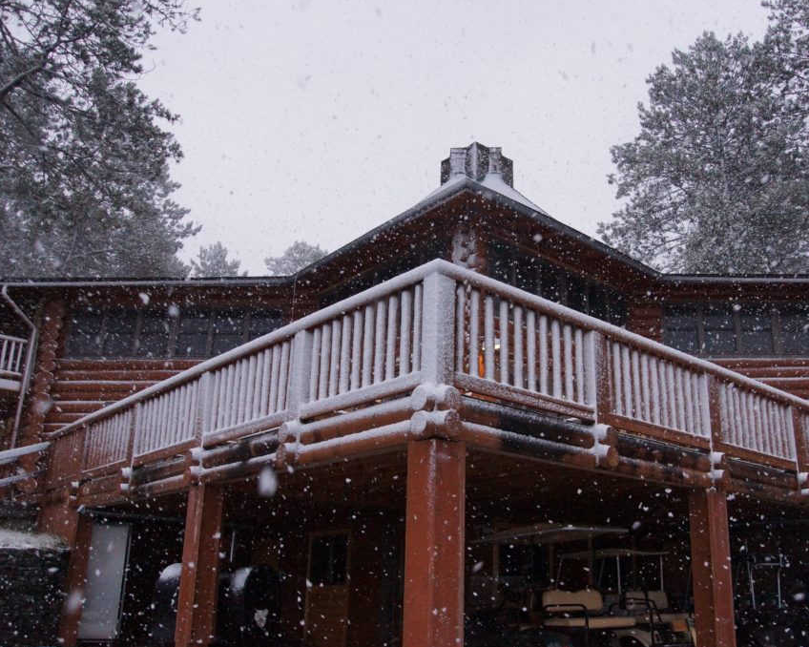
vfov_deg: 43.3
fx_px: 814
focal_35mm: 34
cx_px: 466
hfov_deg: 52.6
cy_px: 323
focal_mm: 20
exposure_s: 1/160
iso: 1000
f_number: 4
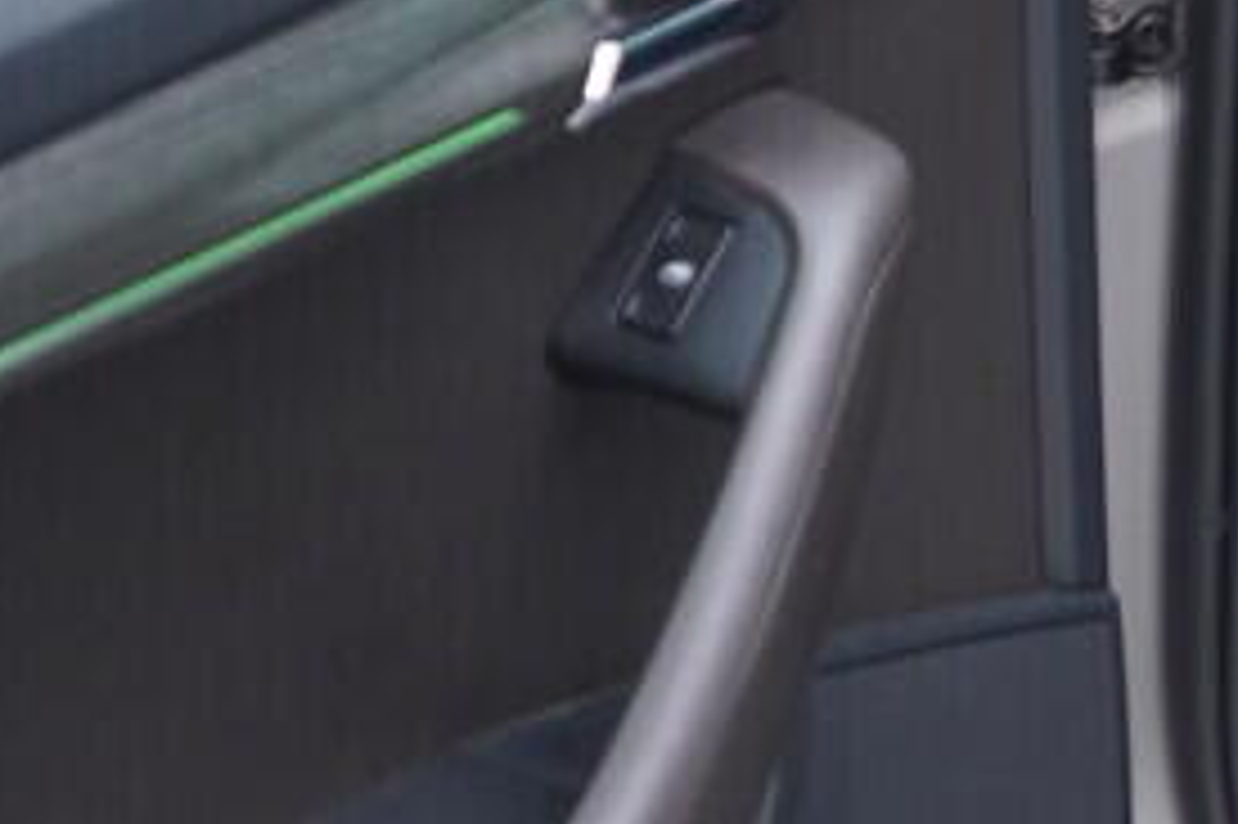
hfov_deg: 13.7
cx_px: 2201
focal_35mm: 134
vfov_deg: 10.1
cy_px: -155
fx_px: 4605
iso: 200
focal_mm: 24
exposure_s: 1/40
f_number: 2.8
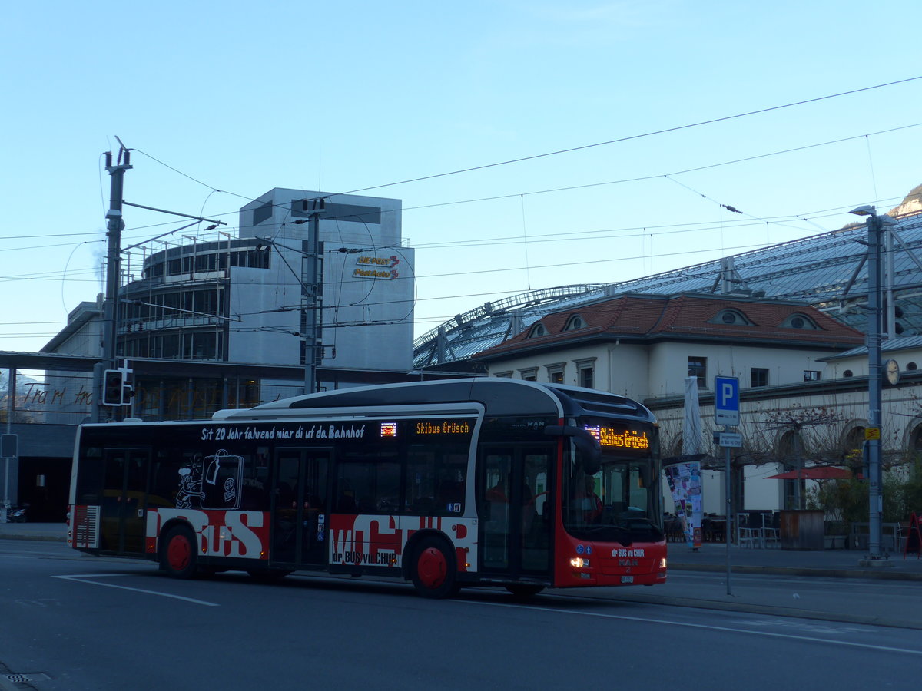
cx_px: 461
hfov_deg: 32.7
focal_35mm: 59
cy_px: 346
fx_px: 1571
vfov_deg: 24.8
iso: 80
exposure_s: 1/250
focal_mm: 12
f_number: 3.5
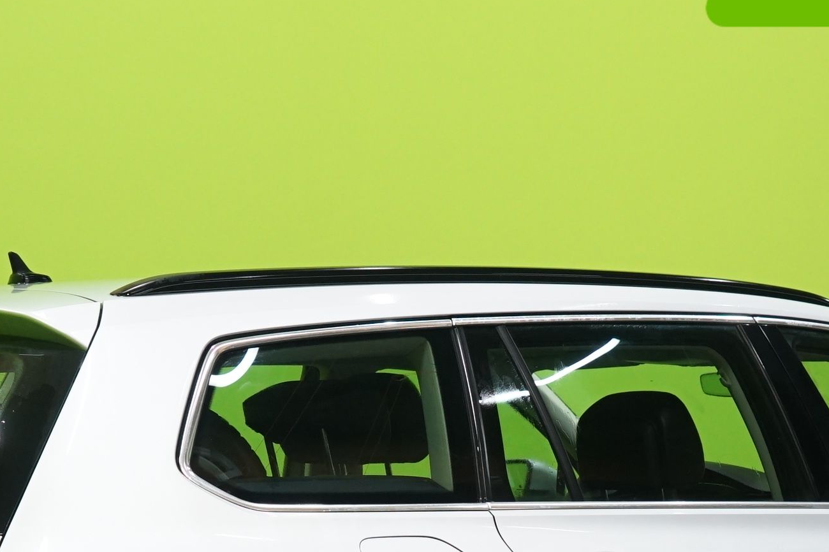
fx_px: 2440
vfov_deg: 12.7
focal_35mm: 106
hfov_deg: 19.3
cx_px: 390
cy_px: 567
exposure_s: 1/20
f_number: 5.6
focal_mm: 35
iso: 1000
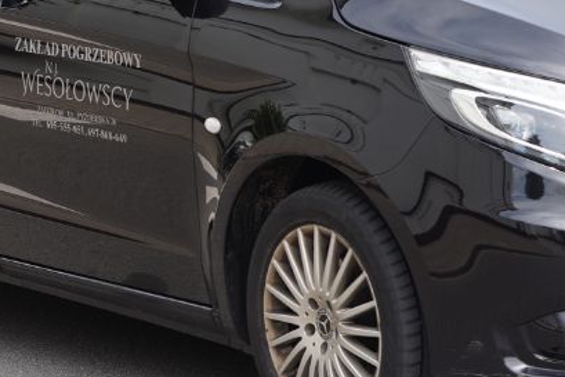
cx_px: -61
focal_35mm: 197
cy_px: -44
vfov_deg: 6.9
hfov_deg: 10.3
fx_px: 3093
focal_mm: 62
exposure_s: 1/200
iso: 100
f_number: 5.6
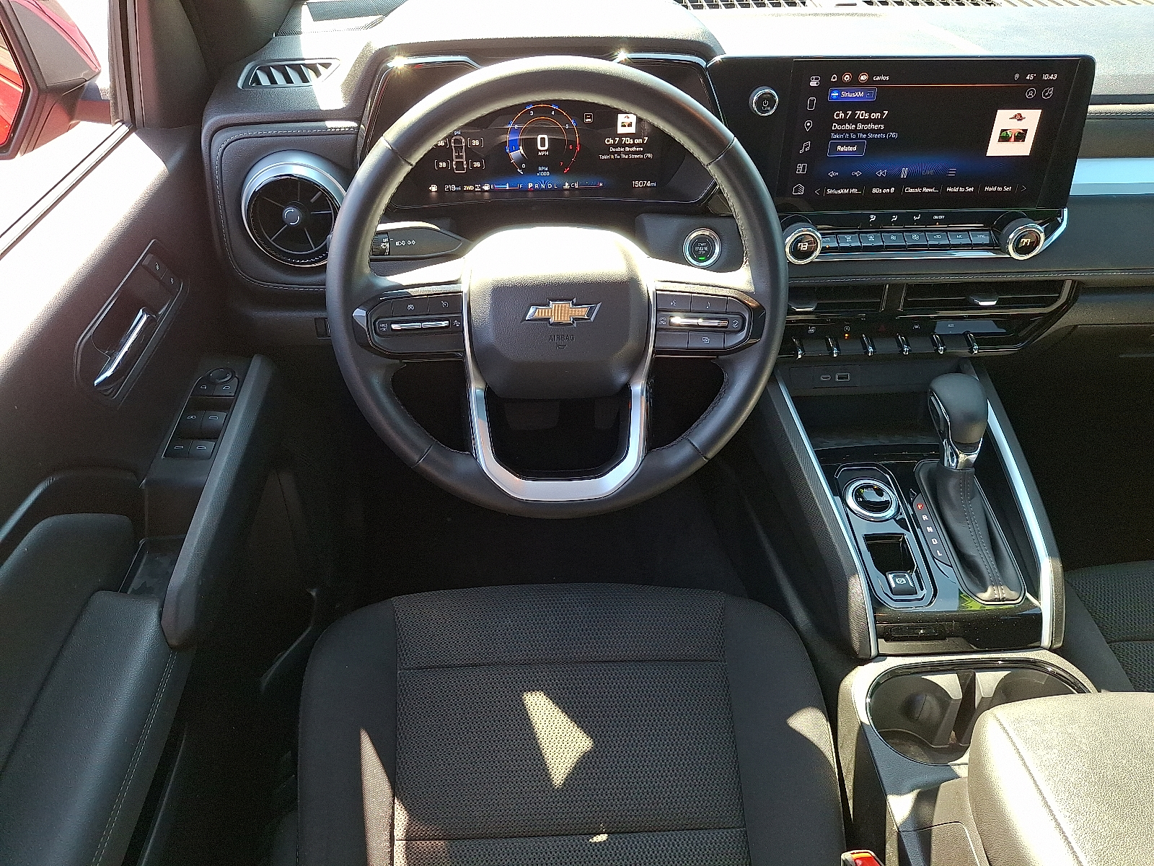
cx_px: 577
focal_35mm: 25
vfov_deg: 54.9
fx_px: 833
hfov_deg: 69.4
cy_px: 433
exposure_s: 1/120
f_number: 1.8
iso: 38
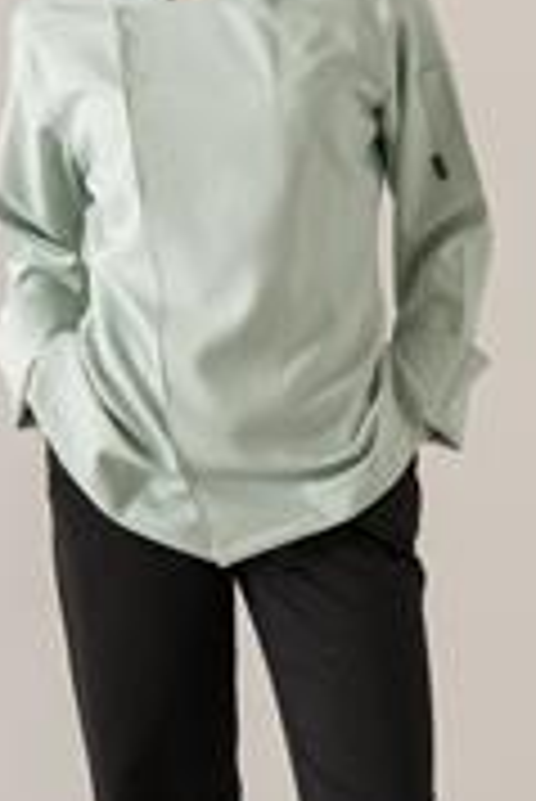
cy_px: 396
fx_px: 6753
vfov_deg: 6.8
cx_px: 225
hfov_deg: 4.5
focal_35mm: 303
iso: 320
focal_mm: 116
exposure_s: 1/160
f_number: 11
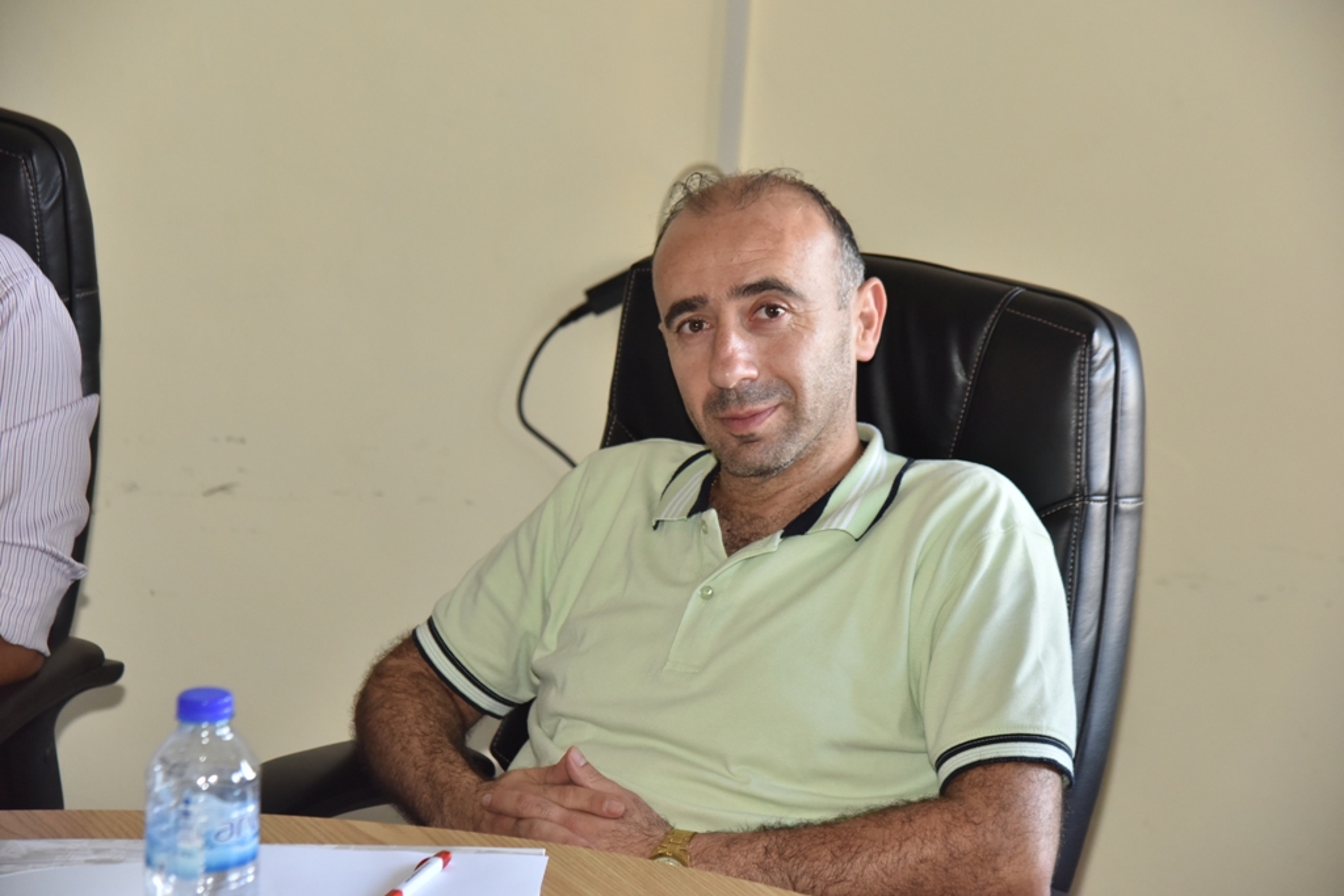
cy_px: 448
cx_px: 672
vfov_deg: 14.9
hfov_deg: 22.1
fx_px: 3435
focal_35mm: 92
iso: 1600
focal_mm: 92
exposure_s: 1/125
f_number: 5.6
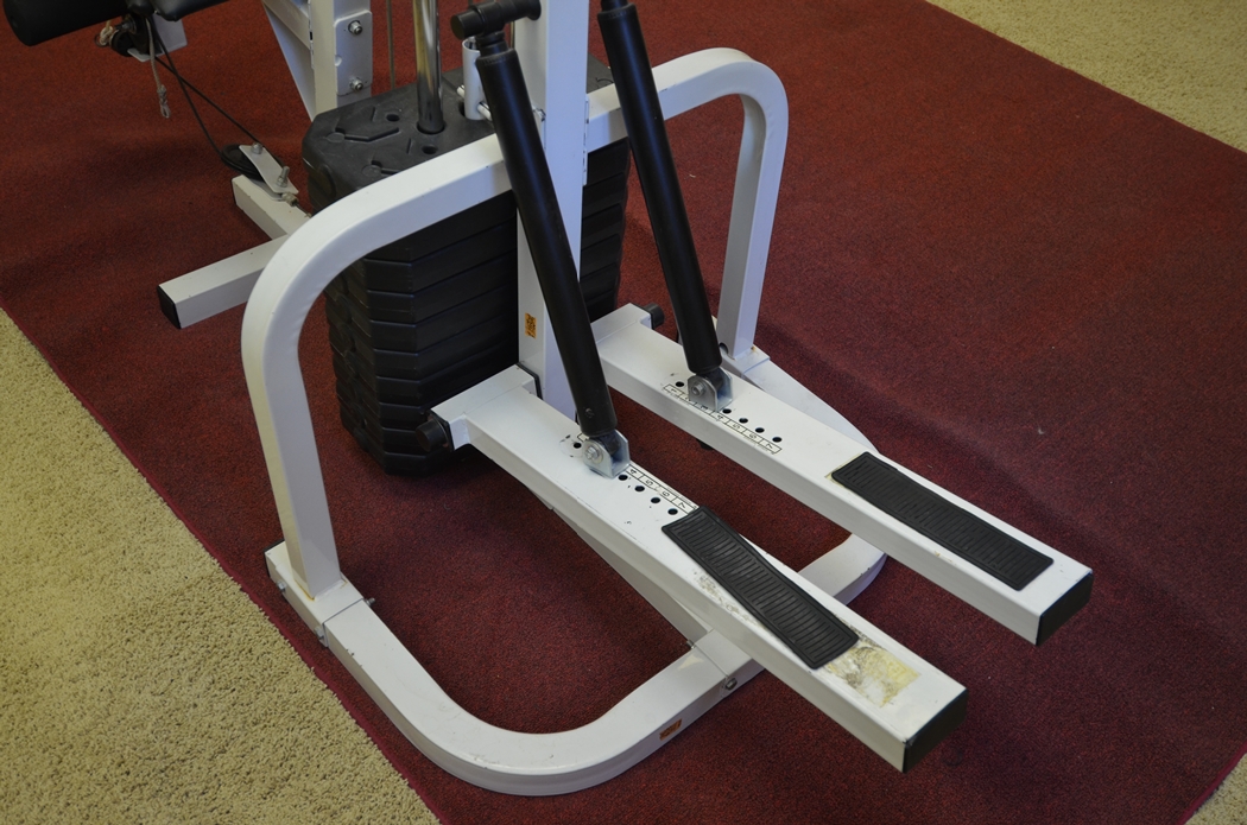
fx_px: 1244
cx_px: 624
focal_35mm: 36
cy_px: 412
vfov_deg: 36.7
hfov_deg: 53.2
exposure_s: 1/60
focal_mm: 24
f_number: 4
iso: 560
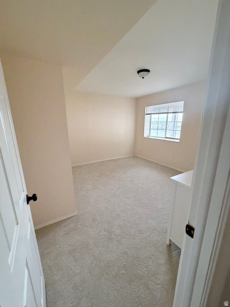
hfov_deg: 85.7
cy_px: 154
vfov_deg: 102.1
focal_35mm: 14
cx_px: 115
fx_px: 124
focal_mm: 2.22
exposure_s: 1/60
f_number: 2.2
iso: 500
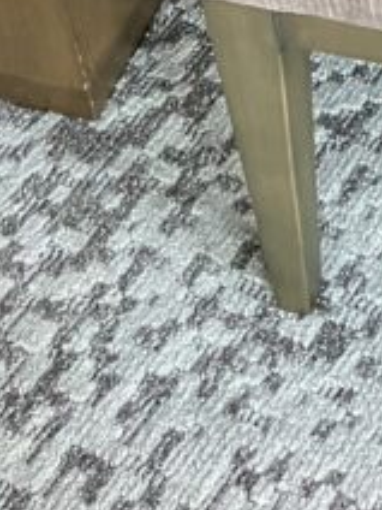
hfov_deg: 10.5
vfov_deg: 12.7
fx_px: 1986
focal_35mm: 135
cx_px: 610
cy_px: -522
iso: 160
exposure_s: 1/60
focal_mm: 3.99
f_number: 1.8
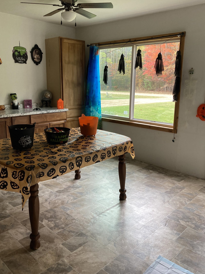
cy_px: 135
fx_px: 237
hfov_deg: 46.8
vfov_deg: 60.0
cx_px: 99
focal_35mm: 30
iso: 50
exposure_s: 1/120
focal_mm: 3.99
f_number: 1.8
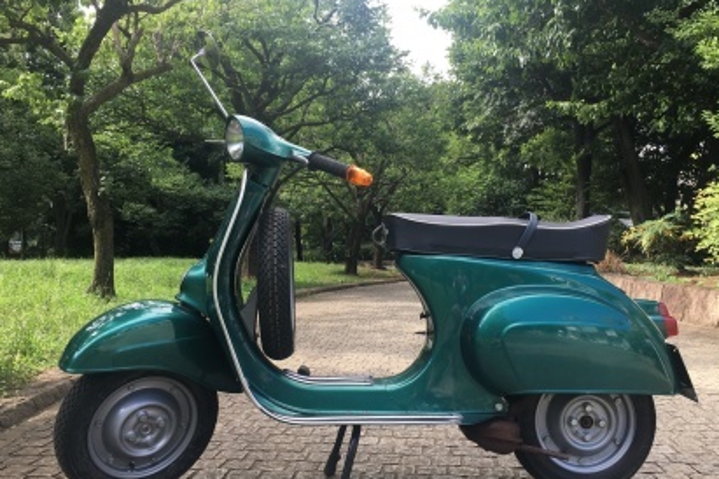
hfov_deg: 57.2
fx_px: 659
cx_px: 376
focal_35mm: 33
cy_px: 246
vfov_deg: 40.0
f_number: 2.2
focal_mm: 4.15
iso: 25
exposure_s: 1/173
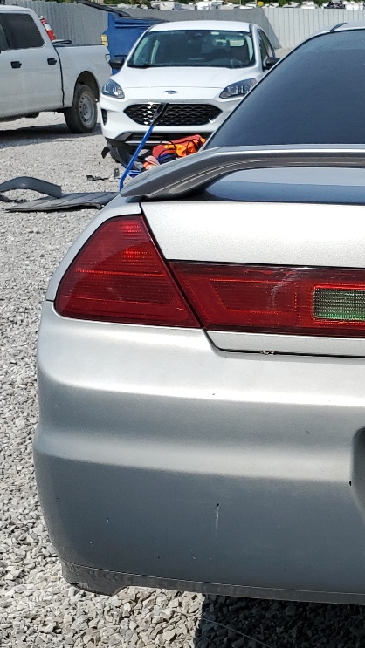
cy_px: 337
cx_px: 486
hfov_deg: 18.3
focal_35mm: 61
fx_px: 1049
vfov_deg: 34.3
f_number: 1.5
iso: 50
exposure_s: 1/10000
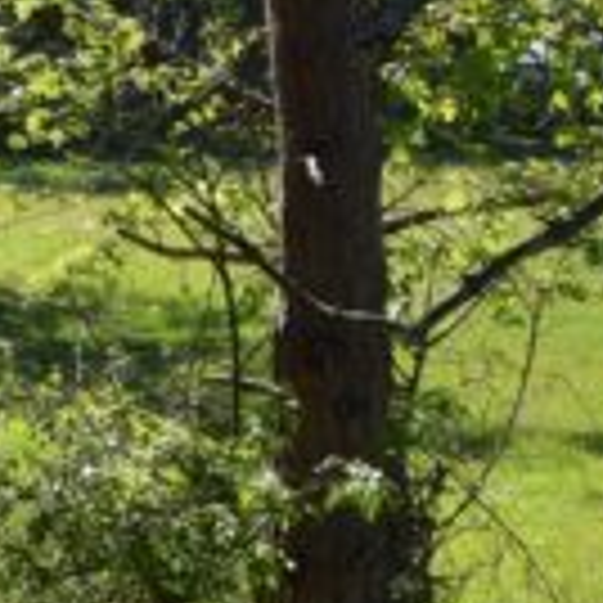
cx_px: -626
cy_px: 335
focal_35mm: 110
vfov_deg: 15.8
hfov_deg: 13.4
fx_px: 2168
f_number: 5
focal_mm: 18
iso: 100
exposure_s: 1/320
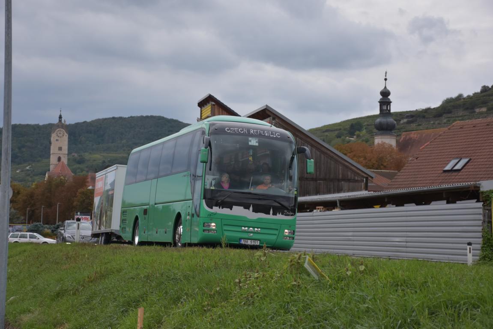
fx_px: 1068
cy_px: 164
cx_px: 246
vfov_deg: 17.5
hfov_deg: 26.0
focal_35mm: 78
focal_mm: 52
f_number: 4.8
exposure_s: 1/2500
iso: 500
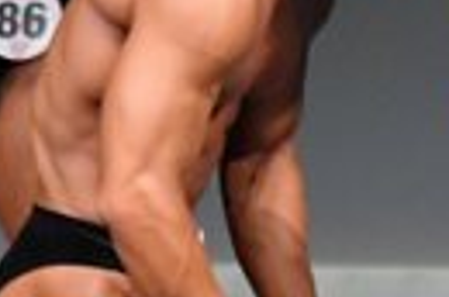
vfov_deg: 0.6
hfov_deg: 0.9
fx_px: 27882
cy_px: 363
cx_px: 492
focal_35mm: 2241
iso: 5000
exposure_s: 1/400
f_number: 5.6
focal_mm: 250
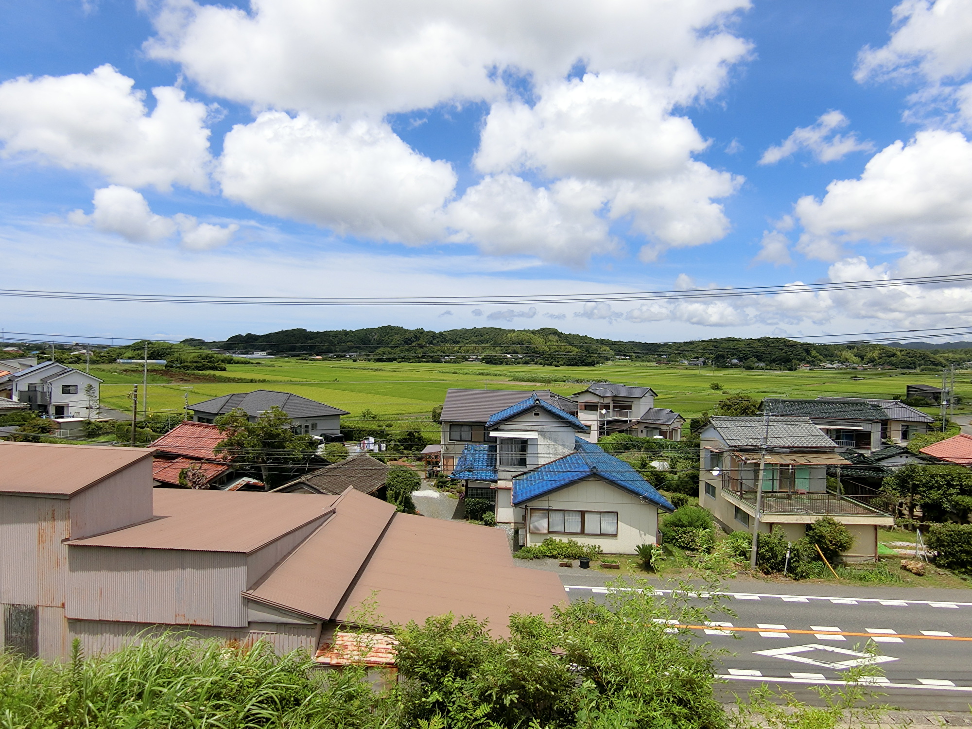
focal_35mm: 19
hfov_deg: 84.7
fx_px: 534
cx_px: 486
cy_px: 364
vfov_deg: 68.7
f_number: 6.9
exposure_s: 1/320
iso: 80
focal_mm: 4.06
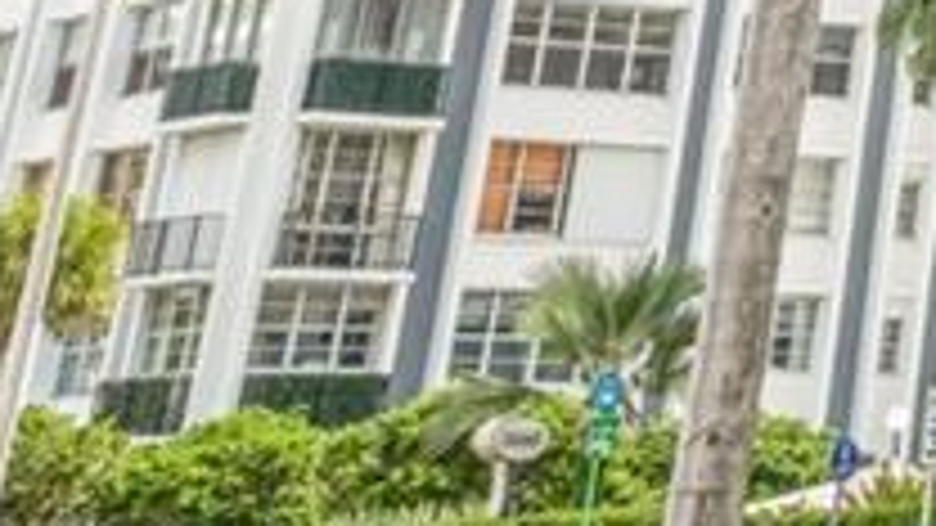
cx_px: 2146
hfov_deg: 13.1
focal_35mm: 129
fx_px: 3202
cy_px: -1223
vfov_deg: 7.7
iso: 200
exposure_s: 1/200
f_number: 9
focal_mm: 16
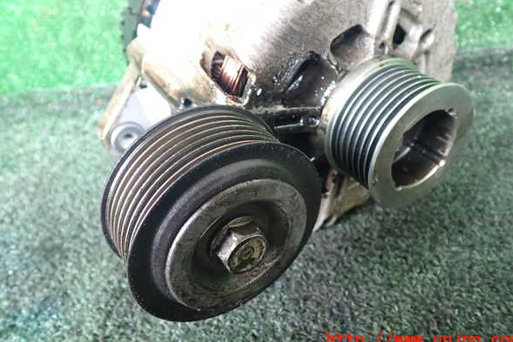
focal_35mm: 32
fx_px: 456
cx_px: 261
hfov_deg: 58.7
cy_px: 154
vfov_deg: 41.1
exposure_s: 1/30
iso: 400
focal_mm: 5.4
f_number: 2.3
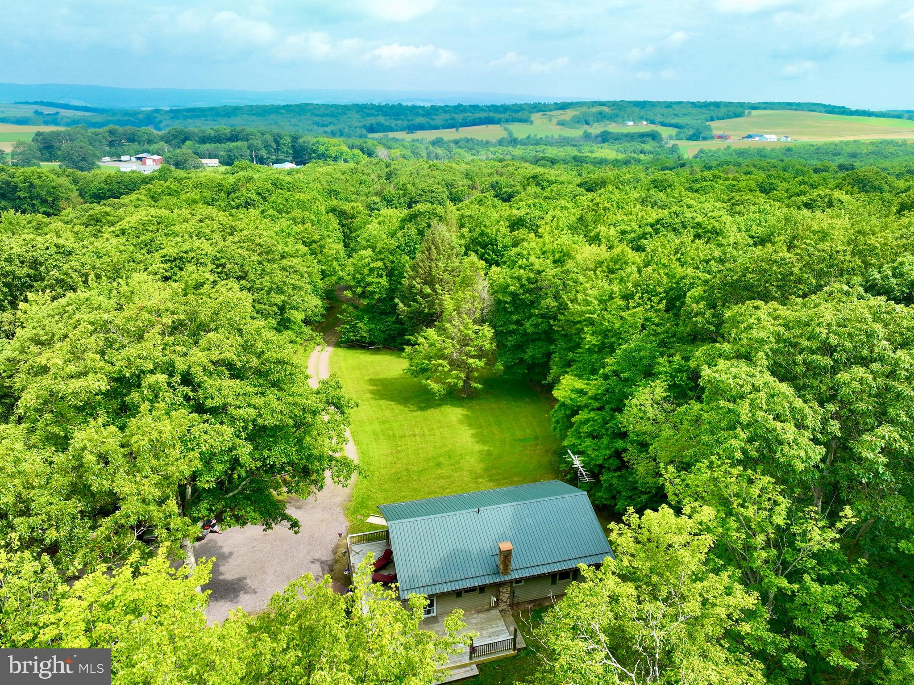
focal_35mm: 24
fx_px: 633
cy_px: 342
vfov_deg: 56.8
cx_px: 457
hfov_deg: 71.6
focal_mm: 12.29
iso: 170
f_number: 2.8
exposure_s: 1/1000
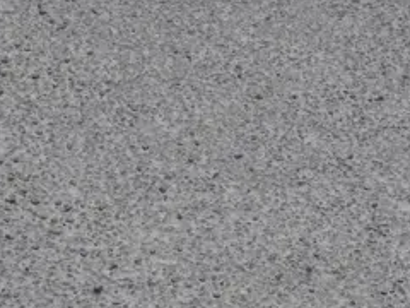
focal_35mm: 179
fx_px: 2120
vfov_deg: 8.2
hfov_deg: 10.8
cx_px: 538
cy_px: 435
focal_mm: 21
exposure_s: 1/200
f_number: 7.1
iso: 200
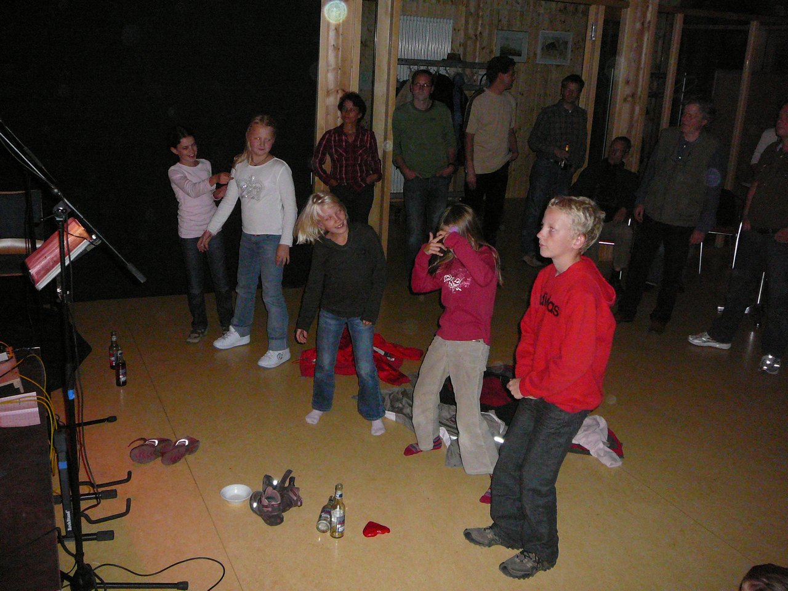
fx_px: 797
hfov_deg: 52.6
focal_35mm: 35
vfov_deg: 40.7
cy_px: 296
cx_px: 394
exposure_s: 1/30
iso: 400
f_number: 2.8
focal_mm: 5.2
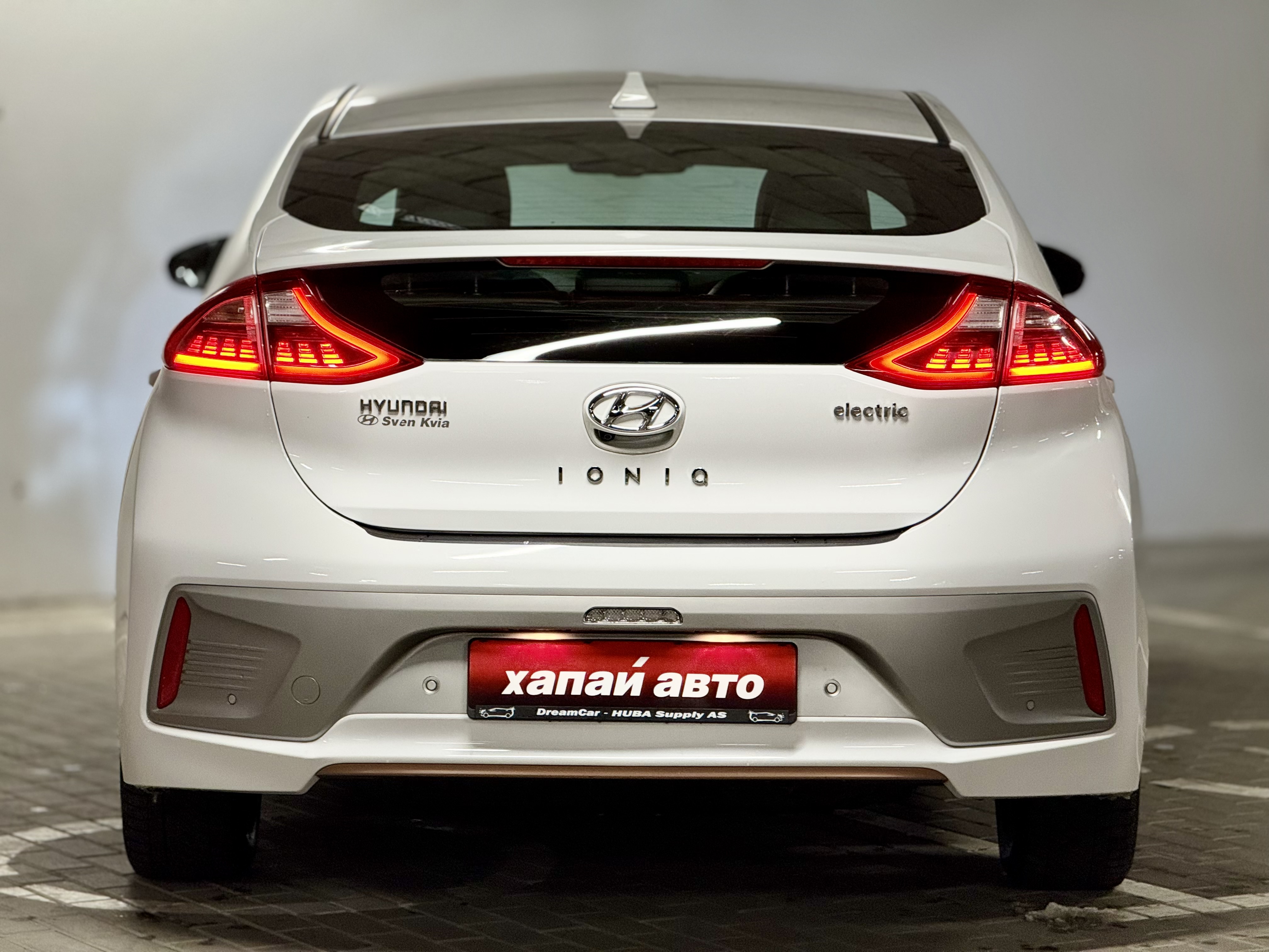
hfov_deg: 16.4
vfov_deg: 12.3
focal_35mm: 120
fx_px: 4399
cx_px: 634
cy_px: 476
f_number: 2.8
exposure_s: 1/74
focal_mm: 15.66
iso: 250
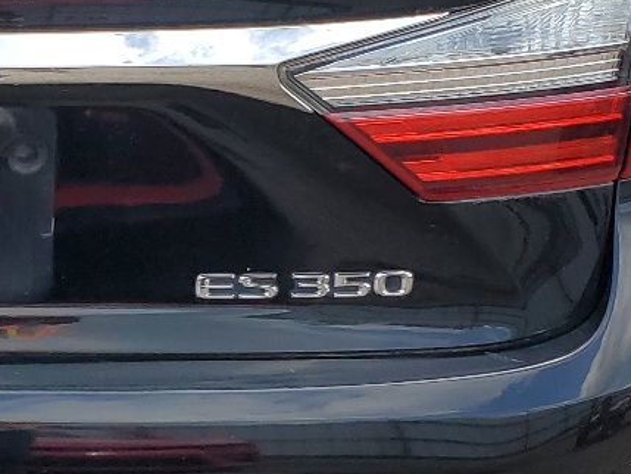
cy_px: 183
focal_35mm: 97
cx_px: -153
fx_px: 1769
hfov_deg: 19.0
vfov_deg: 15.2
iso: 50
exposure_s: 1/833
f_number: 1.5
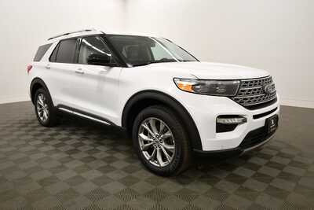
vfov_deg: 51.3
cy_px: 105
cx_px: 157
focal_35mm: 25
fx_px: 218
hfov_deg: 71.5
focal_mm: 17
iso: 800
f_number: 5.3
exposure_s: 1/250
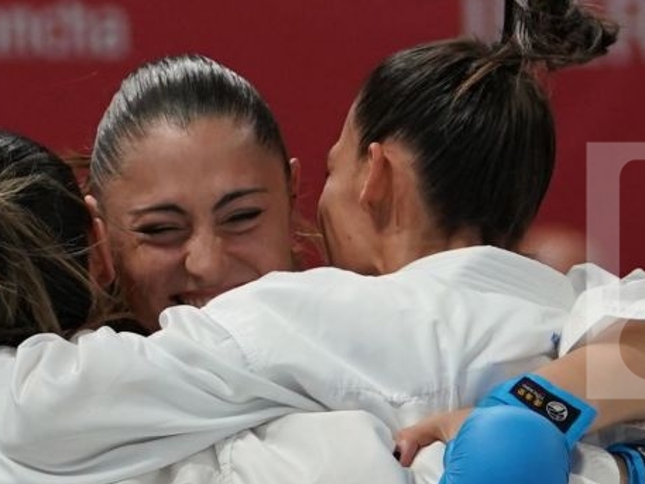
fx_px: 10791
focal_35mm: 579
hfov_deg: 3.4
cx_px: 240
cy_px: 271
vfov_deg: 2.6
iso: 1250
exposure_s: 1/1000
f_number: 2.8
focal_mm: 102
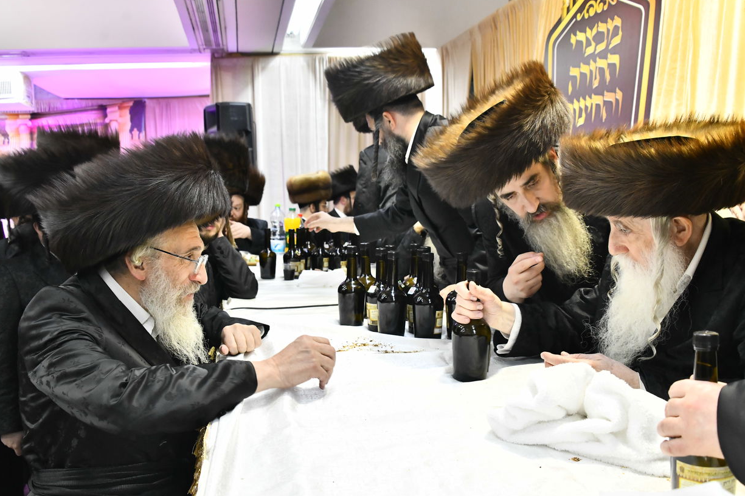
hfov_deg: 58.7
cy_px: 256
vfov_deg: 41.1
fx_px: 662
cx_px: 359
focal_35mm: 32
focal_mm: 28
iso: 2000
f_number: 5.6
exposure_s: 1/160
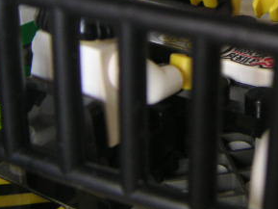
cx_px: 204
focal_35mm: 82
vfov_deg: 17.4
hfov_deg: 23.6
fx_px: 659
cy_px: -20
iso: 100
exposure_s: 1/4
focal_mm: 5.7
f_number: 2.8
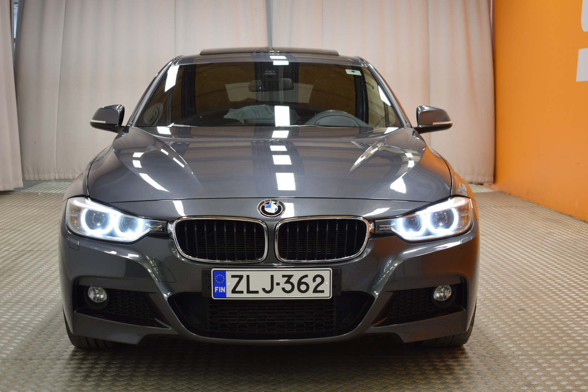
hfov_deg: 35.1
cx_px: 294
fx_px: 931
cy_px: 196
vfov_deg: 23.8
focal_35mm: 57
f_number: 4.8
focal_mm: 38
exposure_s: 1/8
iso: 100
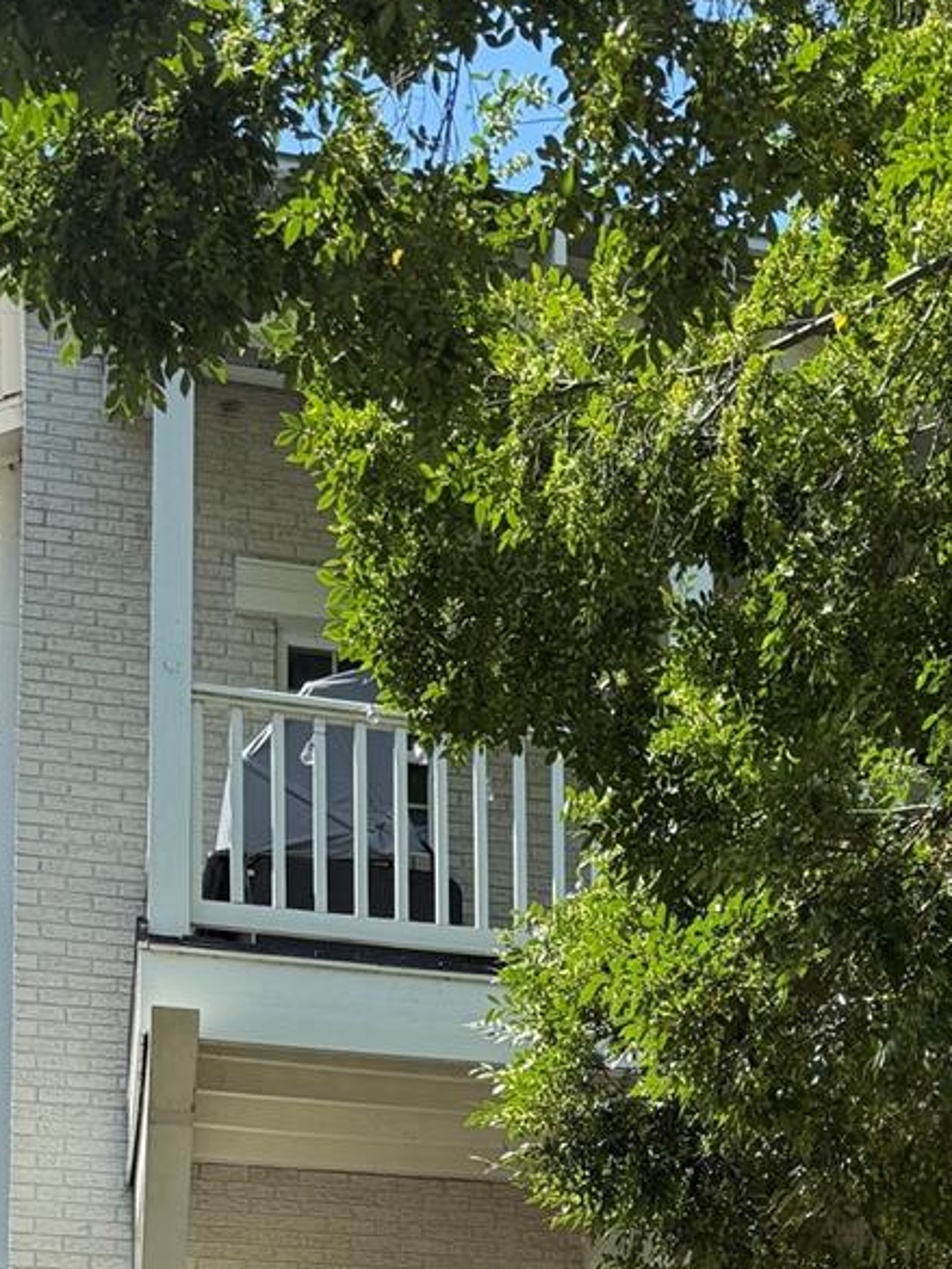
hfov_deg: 23.0
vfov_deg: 27.1
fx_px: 2309
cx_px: 766
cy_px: 1529
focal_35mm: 63
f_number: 1.78
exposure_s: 1/1949
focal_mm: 6.76
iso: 100
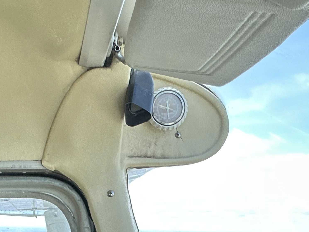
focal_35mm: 62
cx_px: 100
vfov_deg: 22.4
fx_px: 553
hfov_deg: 30.9
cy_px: 250
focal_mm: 2.69
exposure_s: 1/162
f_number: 1.9
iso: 20
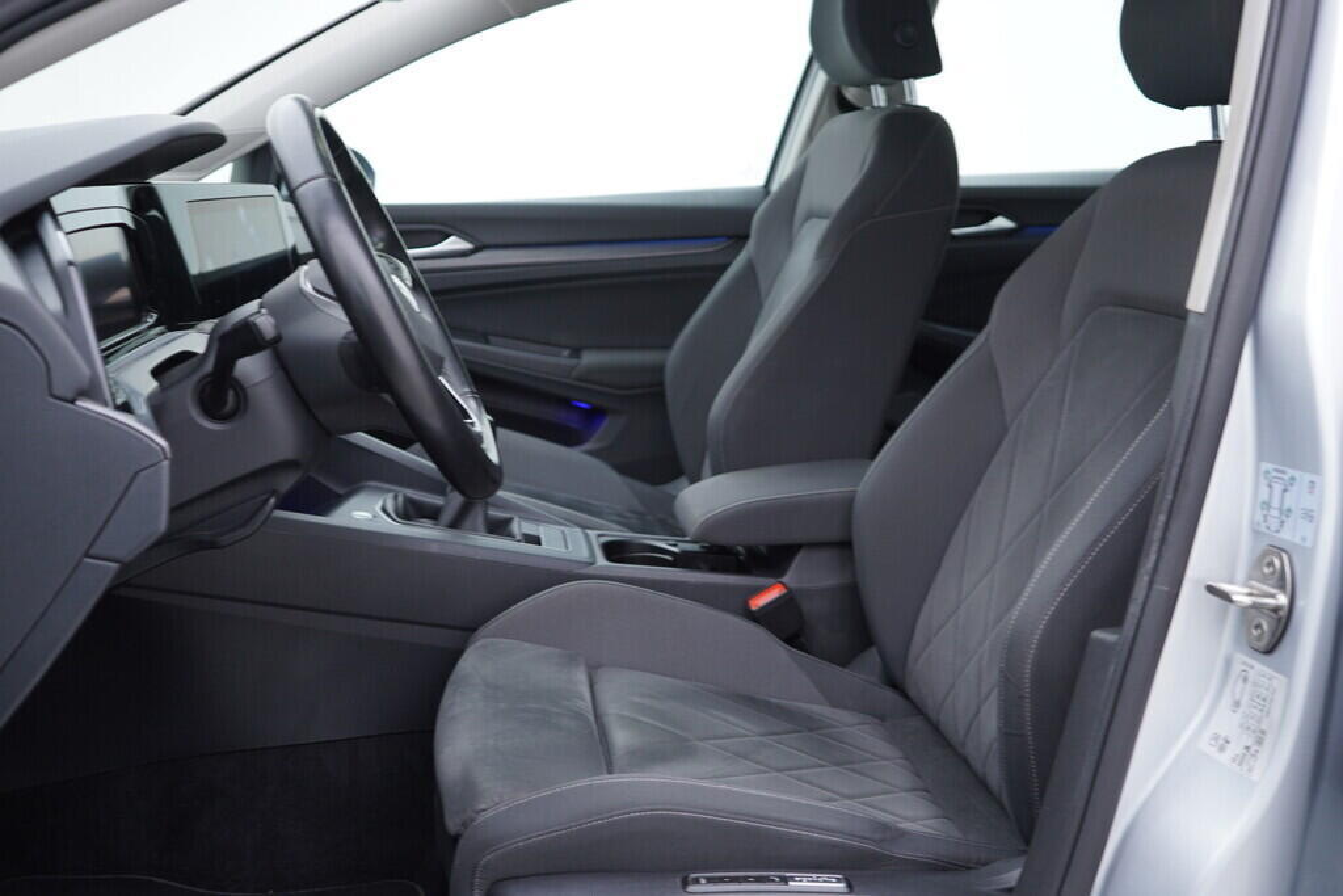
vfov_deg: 36.9
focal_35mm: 36
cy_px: 448
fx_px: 1343
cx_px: 672
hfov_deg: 53.1
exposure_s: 1/40
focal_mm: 24
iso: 125
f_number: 2.8
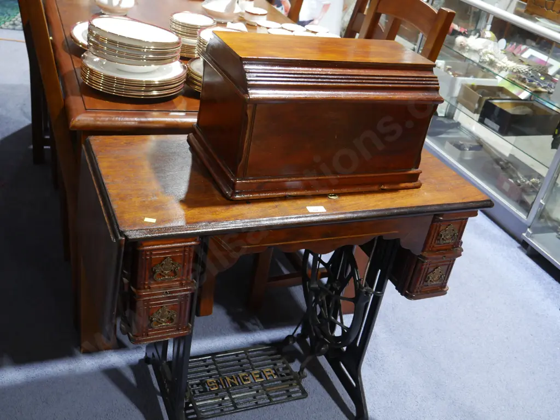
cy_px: 210
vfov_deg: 37.8
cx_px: 280
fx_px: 615
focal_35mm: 38
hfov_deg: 49.0
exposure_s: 1/60
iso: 1250
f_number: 4.1
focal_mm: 19
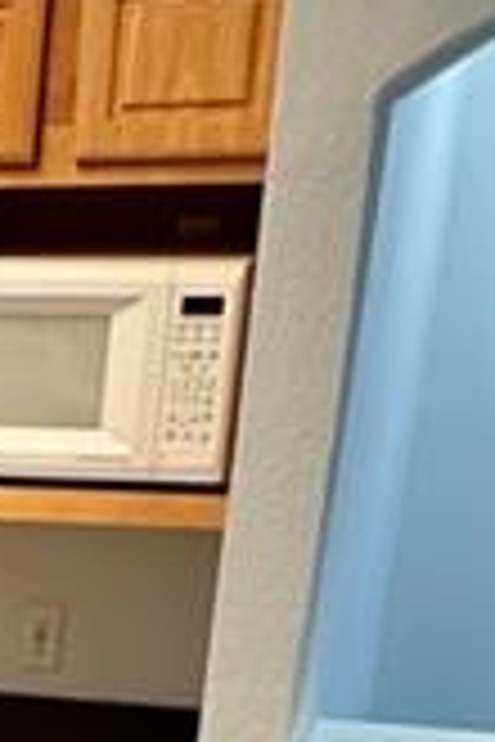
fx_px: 2186
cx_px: -526
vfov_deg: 16.9
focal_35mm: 106
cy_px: 1214
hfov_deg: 11.5
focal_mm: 2.22
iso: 200
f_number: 2.2
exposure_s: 1/60
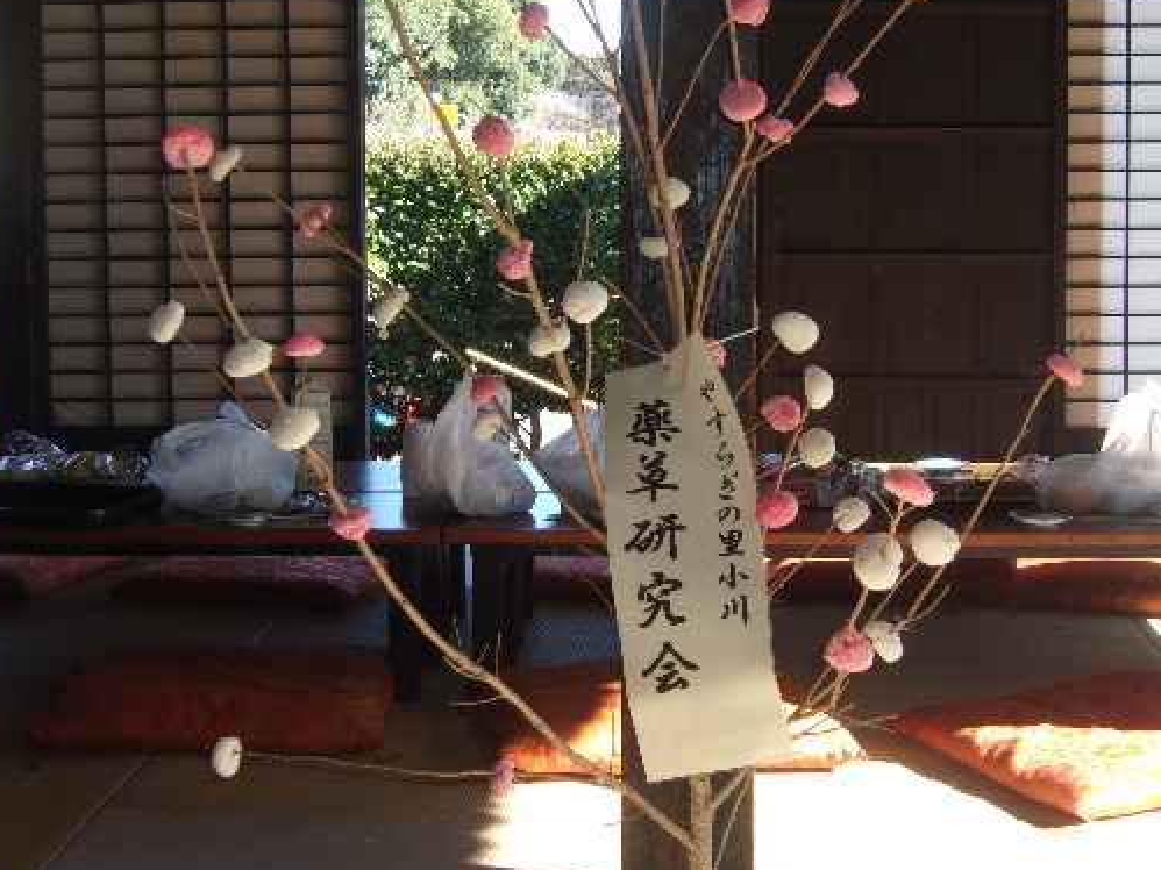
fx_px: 2280
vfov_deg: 21.6
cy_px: 377
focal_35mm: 68
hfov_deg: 28.5
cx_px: 682
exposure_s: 1/60
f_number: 4.2
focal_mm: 9.4
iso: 80
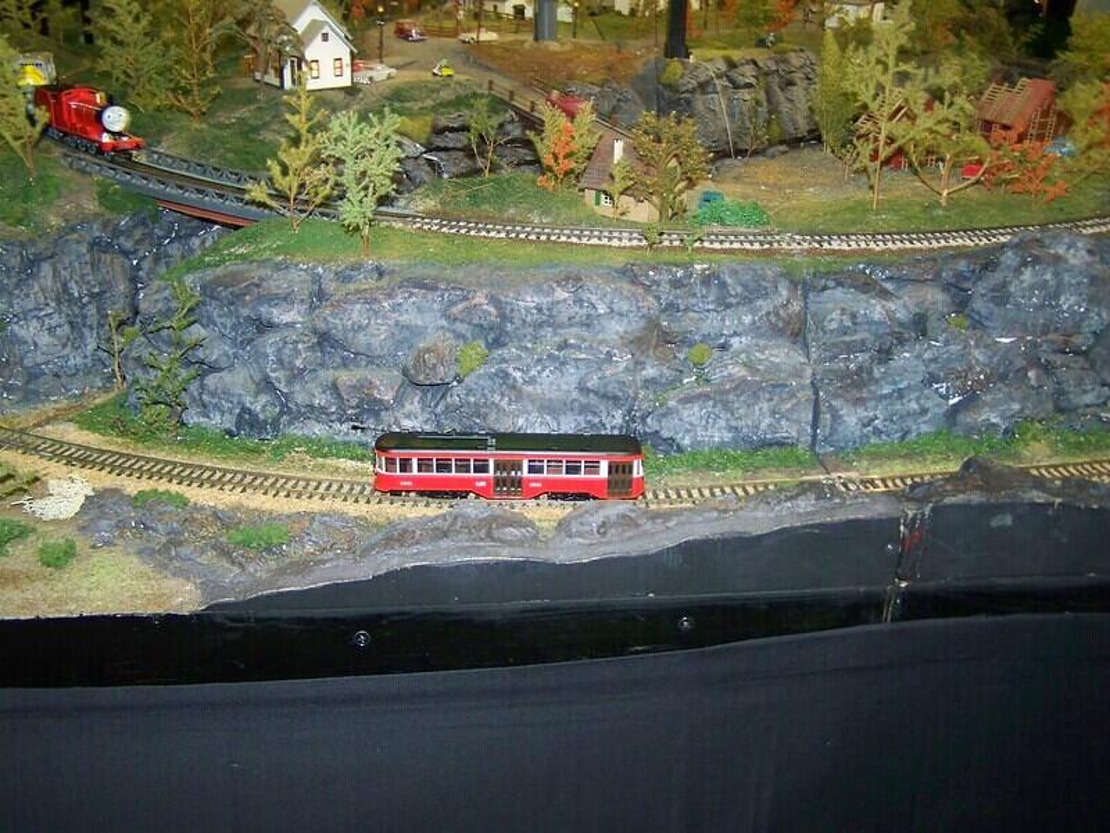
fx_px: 1219
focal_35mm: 38
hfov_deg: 49.0
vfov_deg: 37.7
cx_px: 555
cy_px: 416
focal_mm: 6.3
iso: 200
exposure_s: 1/30
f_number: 2.8
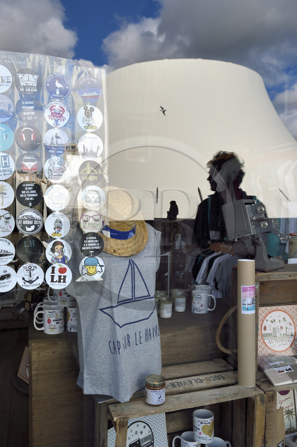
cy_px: 224
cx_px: 148
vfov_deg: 55.8
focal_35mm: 34
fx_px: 421
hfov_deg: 38.9
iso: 200
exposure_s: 1/200
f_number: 8
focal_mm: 34
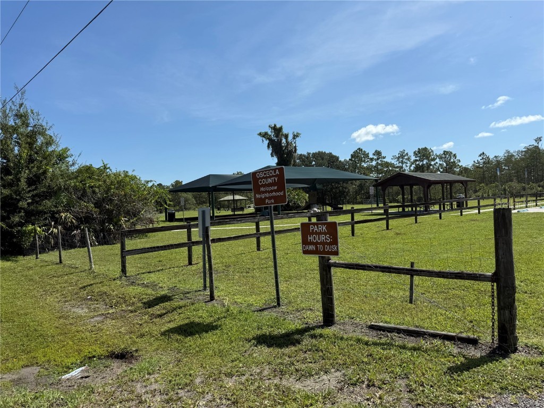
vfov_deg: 56.8
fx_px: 377
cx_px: 272
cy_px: 204
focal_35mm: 24
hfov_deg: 71.6
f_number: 1.78
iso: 80
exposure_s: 1/6173
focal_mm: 6.76
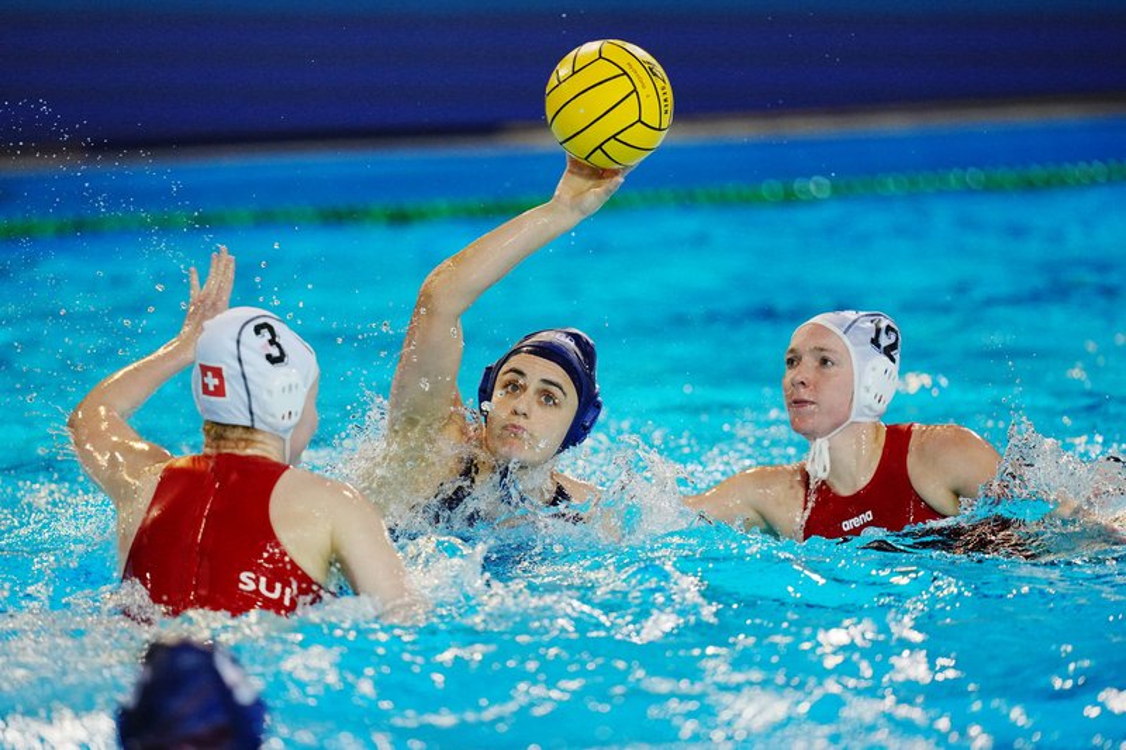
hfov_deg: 5.2
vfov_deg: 3.4
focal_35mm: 400
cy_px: 375
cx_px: 563
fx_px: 12508
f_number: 2.8
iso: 2000
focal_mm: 400
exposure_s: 1/2000
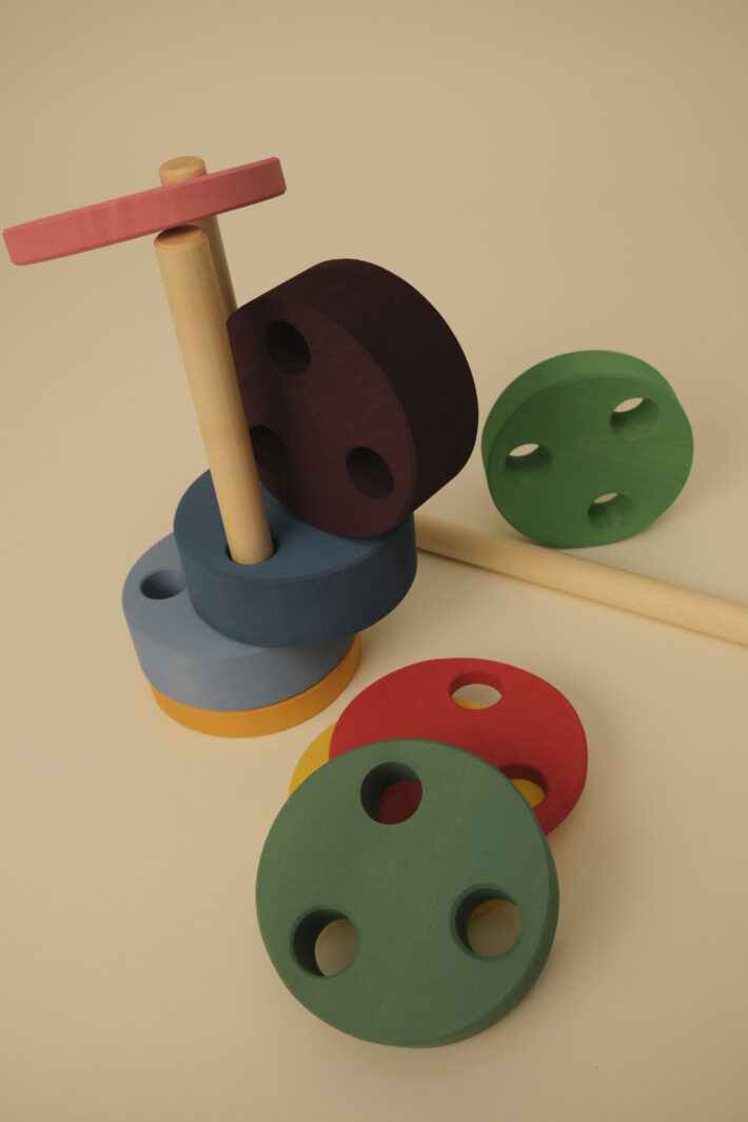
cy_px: 561
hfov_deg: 37.9
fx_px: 1091
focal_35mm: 35
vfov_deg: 54.4
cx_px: 374
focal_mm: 23
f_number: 5.6
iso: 800
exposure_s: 1/250
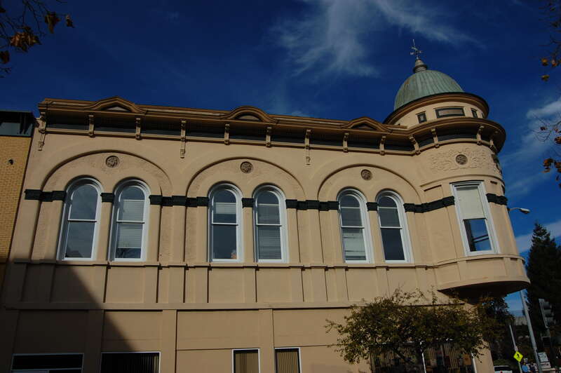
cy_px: 186
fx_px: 420
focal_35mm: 27
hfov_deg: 67.4
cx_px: 280
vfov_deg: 47.9
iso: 200
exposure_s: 1/320
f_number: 16
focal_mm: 18
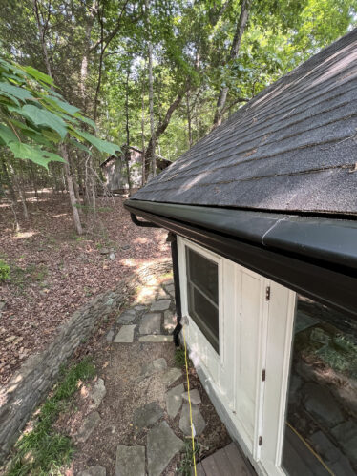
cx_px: 178
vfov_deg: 106.2
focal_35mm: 13
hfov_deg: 89.9
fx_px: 179
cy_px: 238
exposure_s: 1/99
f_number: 1.8
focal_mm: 1.57
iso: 125
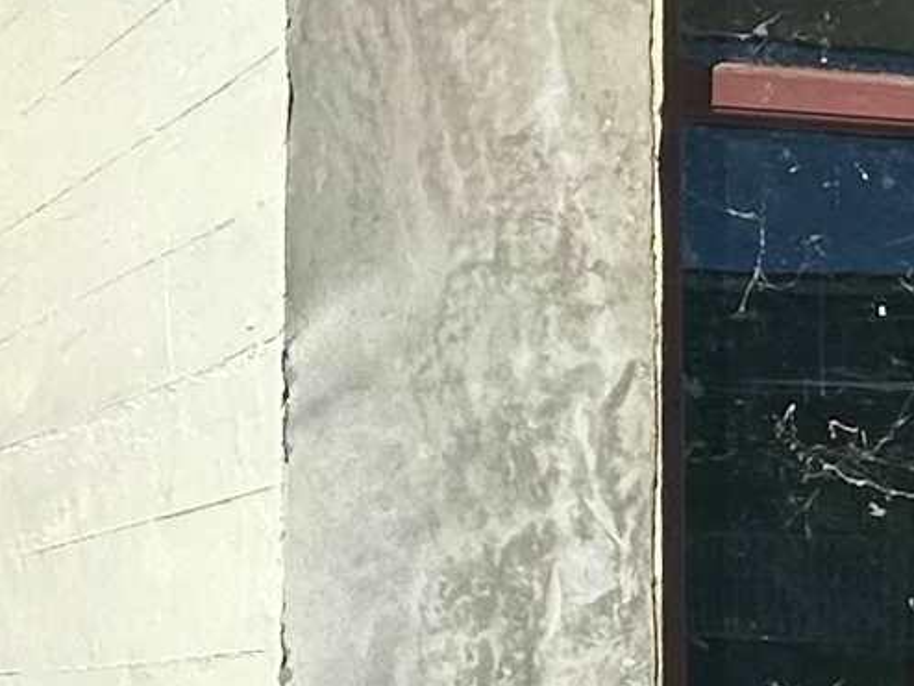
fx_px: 2298
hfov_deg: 19.3
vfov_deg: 16.8
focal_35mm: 87
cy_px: 603
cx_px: -505
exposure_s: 1/5814
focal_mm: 2.22
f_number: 2.2
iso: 50
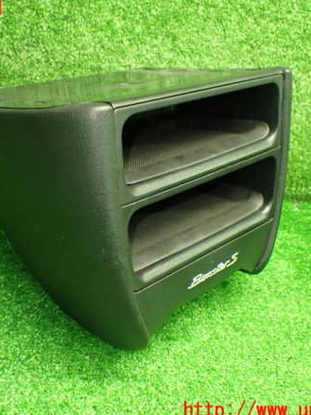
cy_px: 210
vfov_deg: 45.8
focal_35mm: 41
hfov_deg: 34.9
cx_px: 113
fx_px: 491
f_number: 2.3
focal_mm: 5.4
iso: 800
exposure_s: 1/40
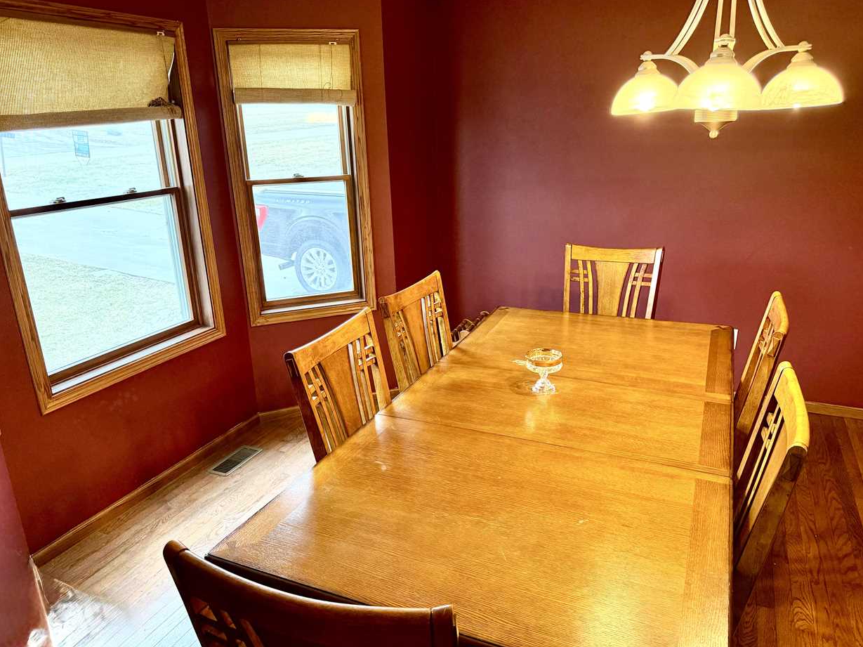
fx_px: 623
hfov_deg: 69.4
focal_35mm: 25
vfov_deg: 54.9
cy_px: 321
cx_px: 426
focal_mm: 6.76
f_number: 1.78
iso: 320
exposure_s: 1/120
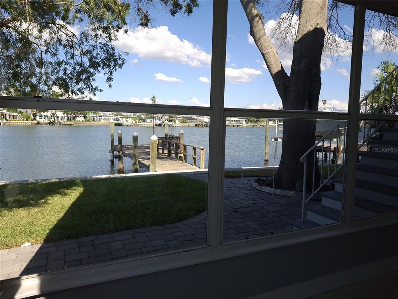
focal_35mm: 25
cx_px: 199
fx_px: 287
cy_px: 150
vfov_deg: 54.9
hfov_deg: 69.4
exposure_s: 1/368
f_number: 1.8
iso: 40
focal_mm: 4.69
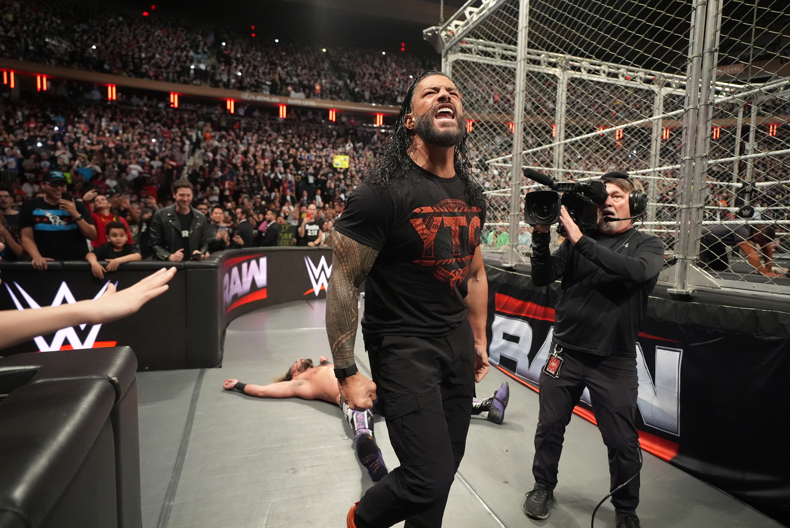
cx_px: 395
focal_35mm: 21
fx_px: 461
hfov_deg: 81.2
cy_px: 264
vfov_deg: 59.6
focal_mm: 21
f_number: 2.8
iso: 6400
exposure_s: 1/640
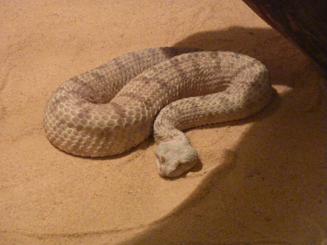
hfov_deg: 14.4
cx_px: 164
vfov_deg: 10.8
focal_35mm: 137
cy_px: 122
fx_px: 1294
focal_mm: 22.5
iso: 800
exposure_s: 1/13
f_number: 4.5
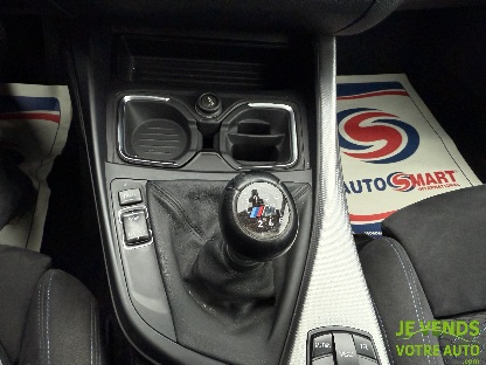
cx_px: 243
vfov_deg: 56.8
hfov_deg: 71.6
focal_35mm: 24
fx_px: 337
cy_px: 182
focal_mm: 2.22
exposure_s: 1/99
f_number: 2.2
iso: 250
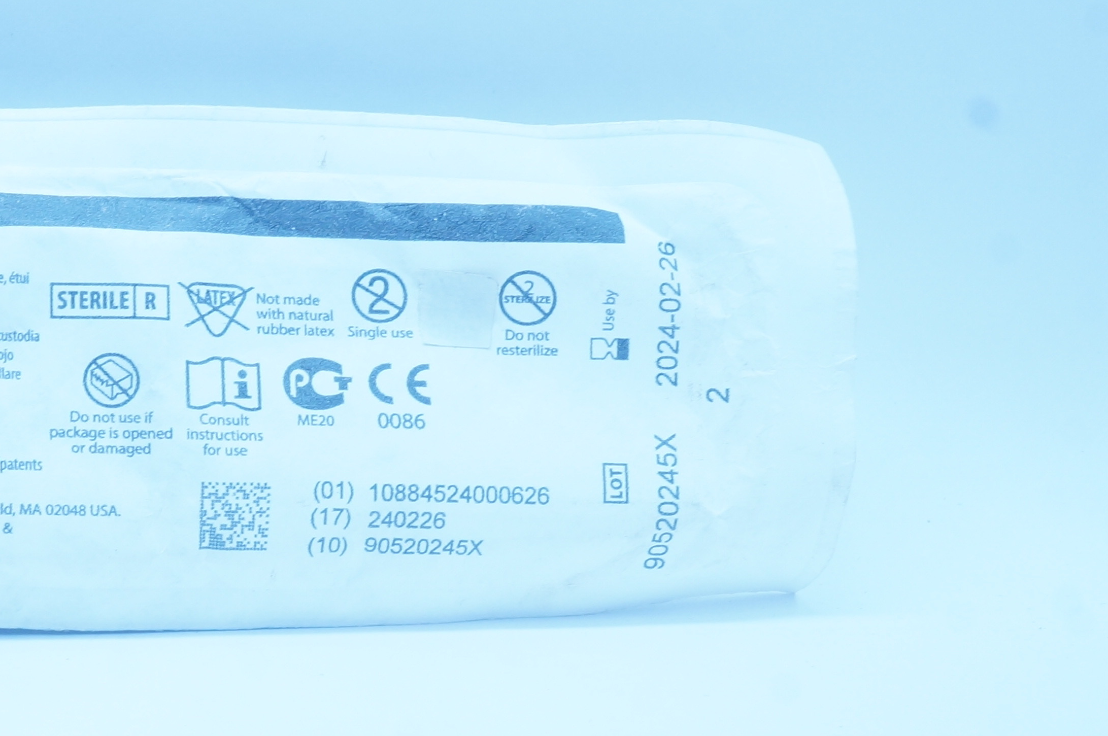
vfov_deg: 16.8
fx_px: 2491
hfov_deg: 23.9
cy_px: 379
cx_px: -20
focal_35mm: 81
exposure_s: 1/15
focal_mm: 24
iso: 400
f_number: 13
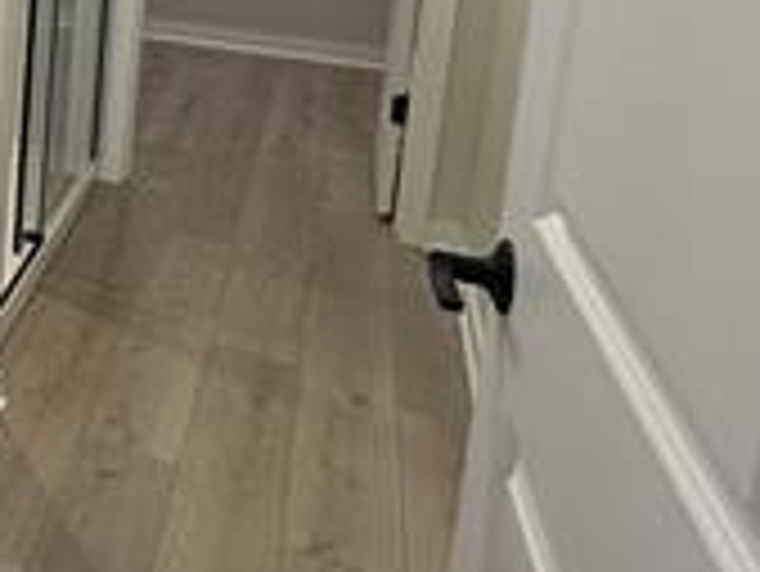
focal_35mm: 53
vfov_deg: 25.3
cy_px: -81
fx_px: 1164
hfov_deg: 24.8
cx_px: -459
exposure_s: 1/120
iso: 200
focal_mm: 2.22
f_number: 2.2
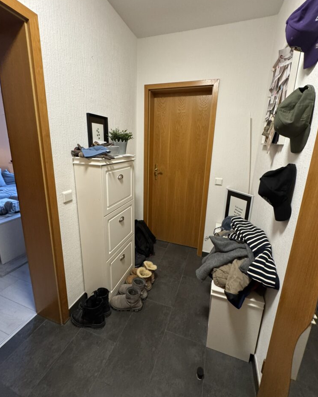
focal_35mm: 15
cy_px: 185
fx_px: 177
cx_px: 161
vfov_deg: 96.7
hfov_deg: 84.0
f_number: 2.2
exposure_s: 1/50
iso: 640
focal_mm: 2.22
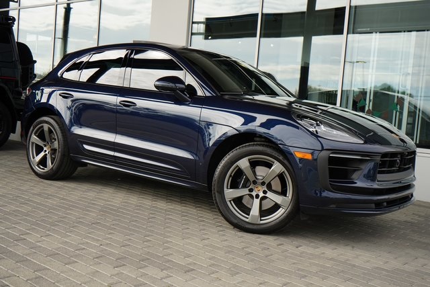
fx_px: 478
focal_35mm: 40
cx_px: 215
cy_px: 144
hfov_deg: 48.4
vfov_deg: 33.4
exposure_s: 1/1000
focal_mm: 40
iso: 1000
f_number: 8
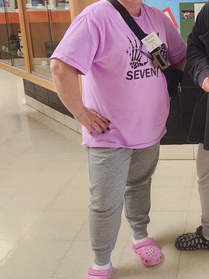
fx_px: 403
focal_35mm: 50
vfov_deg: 37.4
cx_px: 202
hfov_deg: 27.6
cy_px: 76
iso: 800
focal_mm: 5.4
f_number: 1.8
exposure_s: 1/120
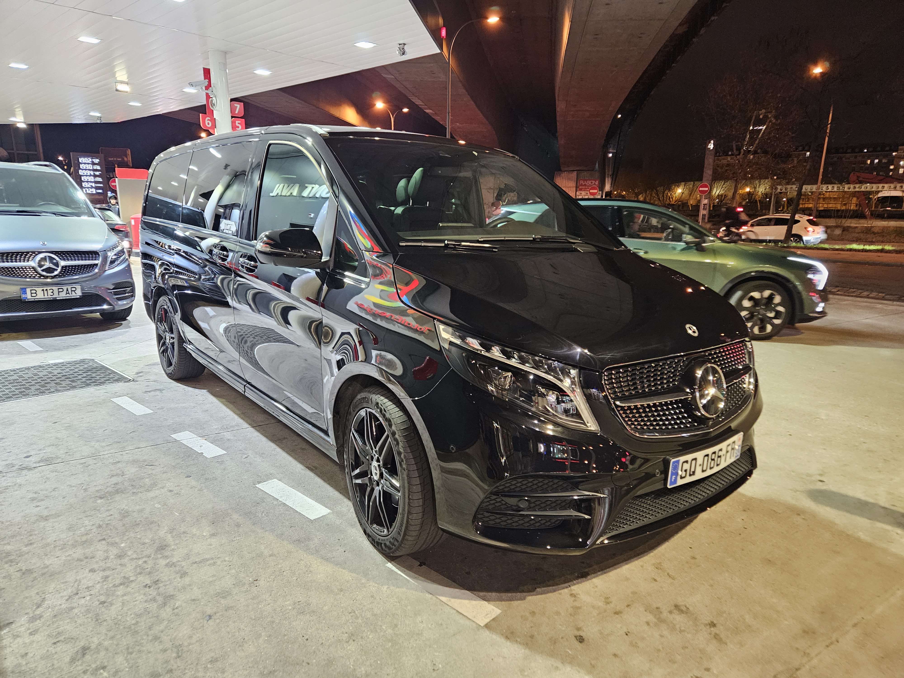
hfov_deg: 73.9
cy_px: 339
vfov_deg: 58.9
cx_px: 452
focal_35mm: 23
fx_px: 601
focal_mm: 5.4
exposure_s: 1/25
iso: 500
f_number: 1.8
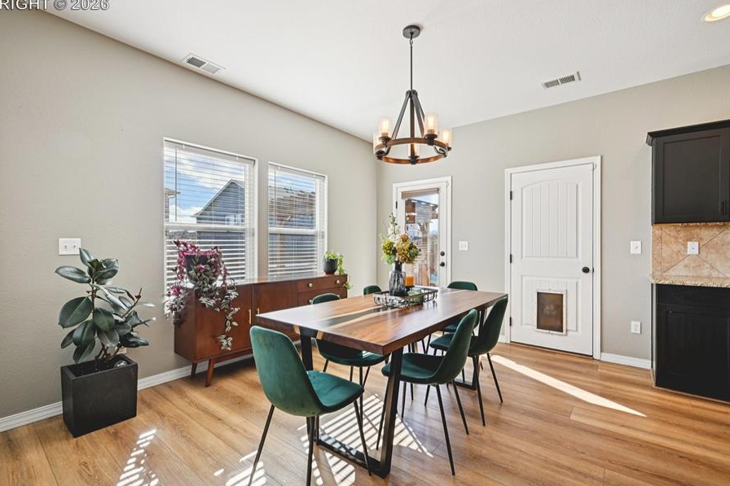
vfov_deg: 73.7
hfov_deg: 96.7
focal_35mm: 16
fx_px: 324
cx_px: 367
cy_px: 243
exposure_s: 1/15
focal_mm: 14
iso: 140
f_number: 11
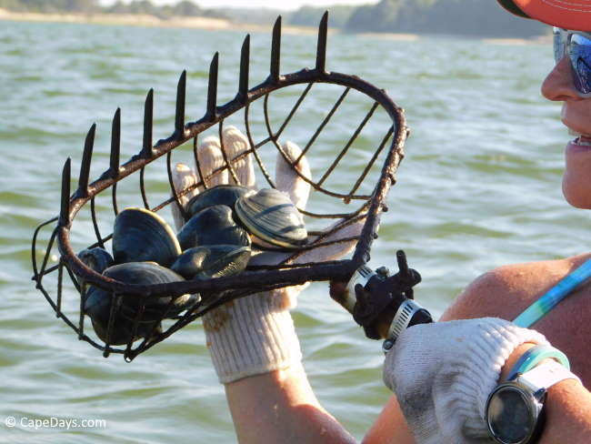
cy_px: 222
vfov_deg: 10.0
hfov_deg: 13.3
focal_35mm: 148
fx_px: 2528
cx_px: 296
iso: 125
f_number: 5.1
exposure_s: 1/200
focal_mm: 26.3
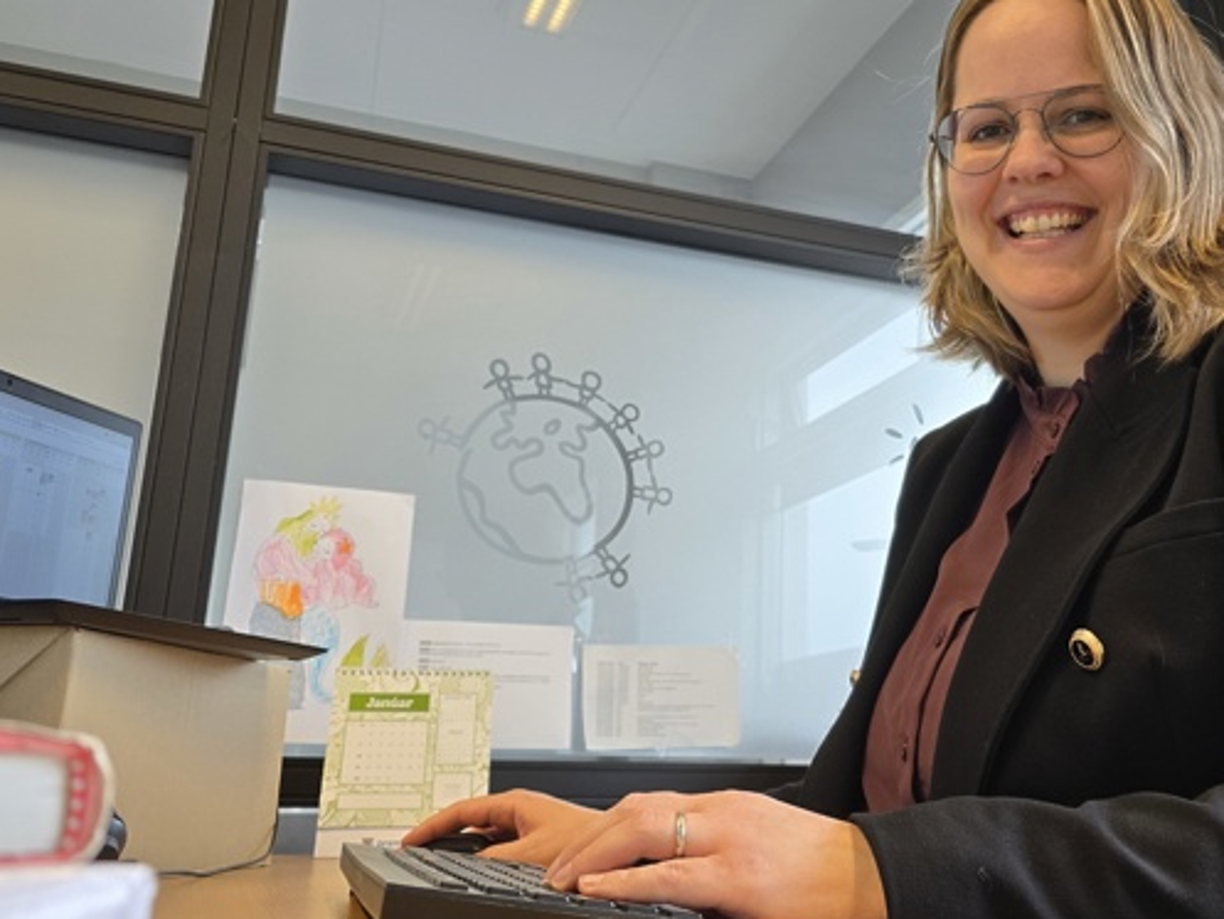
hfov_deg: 49.6
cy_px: 424
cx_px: 778
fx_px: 1309
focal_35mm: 37
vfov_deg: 38.7
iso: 100
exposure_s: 1/100
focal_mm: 6.3
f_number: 1.7
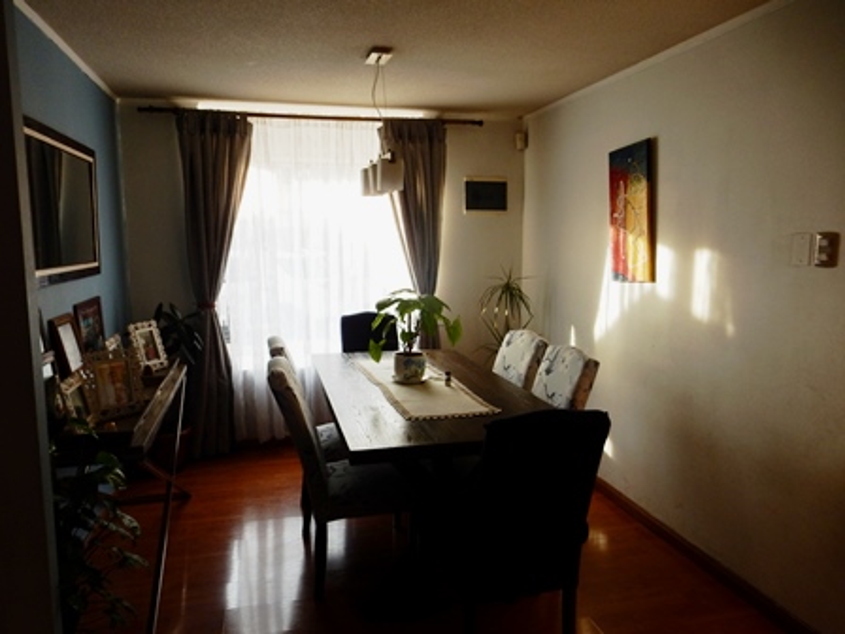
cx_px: 422
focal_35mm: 25
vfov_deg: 54.9
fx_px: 610
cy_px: 317
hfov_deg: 69.4
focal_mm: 4.5
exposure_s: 1/80
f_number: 3.7
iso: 125
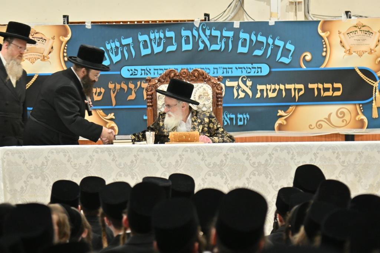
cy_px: 126
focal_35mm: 180
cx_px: 190
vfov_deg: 7.6
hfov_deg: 11.4
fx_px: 1899
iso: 800
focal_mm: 120
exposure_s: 1/160
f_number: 4
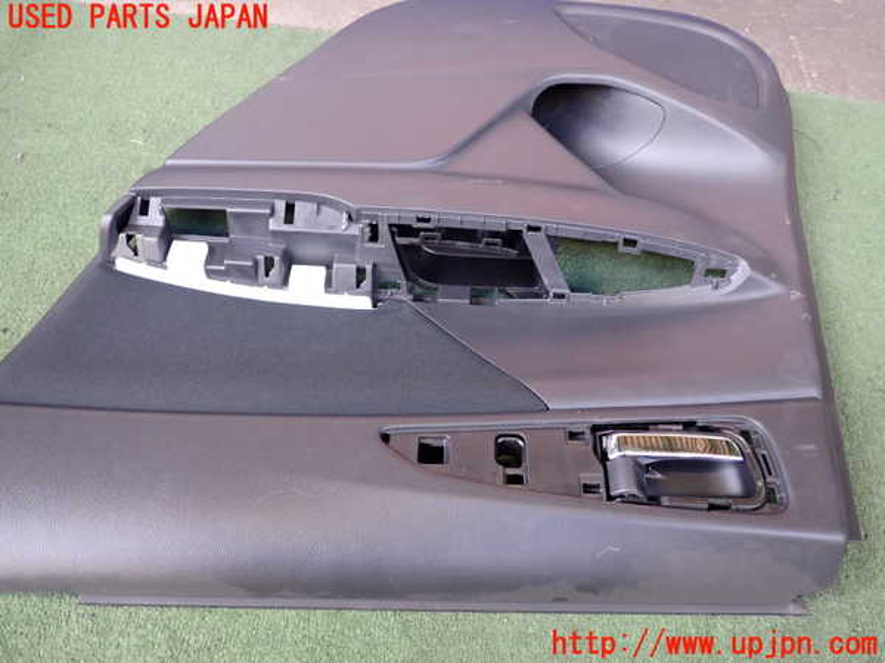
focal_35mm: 30
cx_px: 442
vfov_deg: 46.8
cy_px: 332
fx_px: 767
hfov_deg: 60.0
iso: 320
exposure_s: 1/60
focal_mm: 5.4
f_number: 2.3
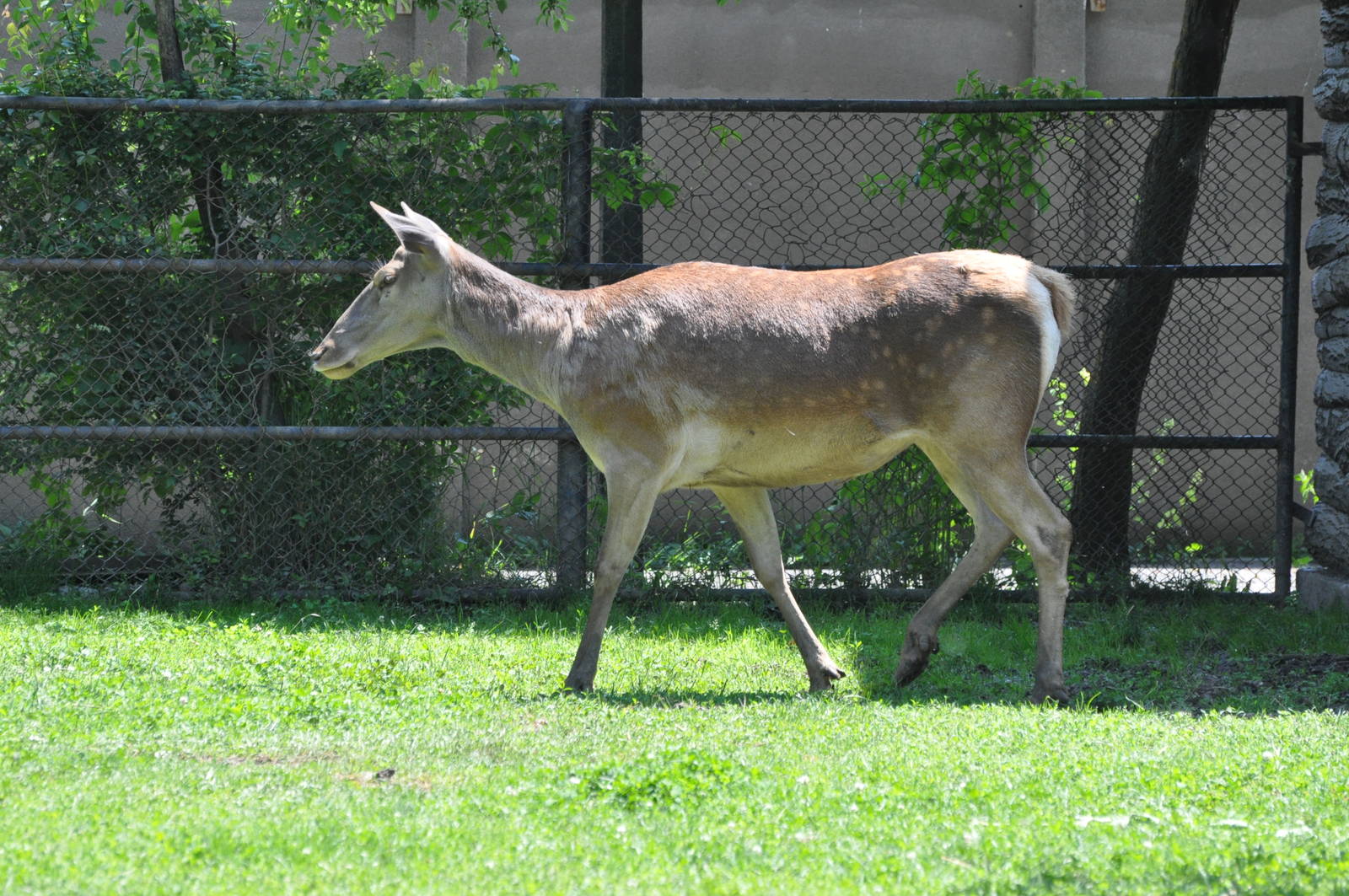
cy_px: 448
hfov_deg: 6.3
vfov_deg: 4.2
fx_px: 12352
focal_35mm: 330
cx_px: 674
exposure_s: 1/640
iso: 800
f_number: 5.3
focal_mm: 220
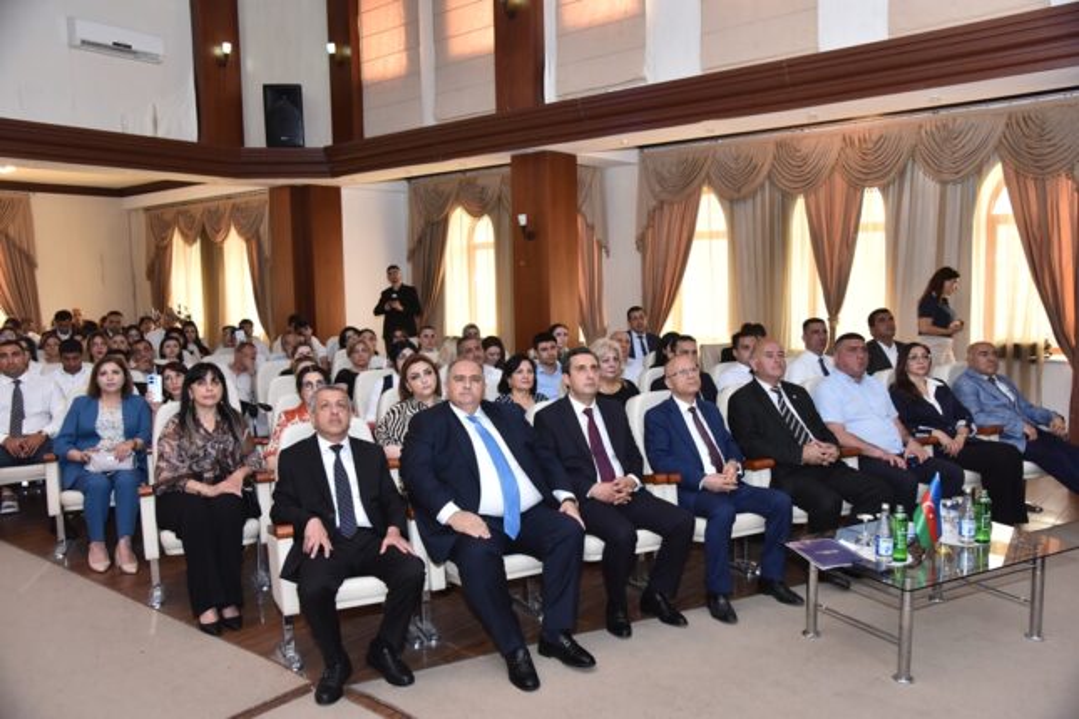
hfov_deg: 61.9
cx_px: 540
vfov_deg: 43.6
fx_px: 899
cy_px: 360
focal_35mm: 30
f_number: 5
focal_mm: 30
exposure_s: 1/160
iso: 2000
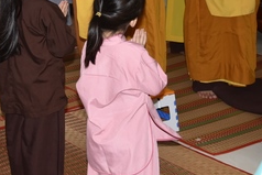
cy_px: -53
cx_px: 65
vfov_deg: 15.8
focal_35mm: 82
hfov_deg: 24.5
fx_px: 597
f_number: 4.5
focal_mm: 30
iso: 640
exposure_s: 1/60
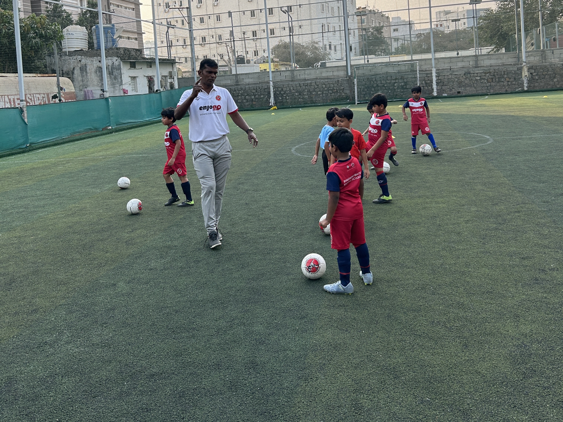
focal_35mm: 26
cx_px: 282
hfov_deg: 67.3
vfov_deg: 53.1
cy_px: 211
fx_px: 423
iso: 50
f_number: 1.5
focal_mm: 5.7
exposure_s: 1/1698
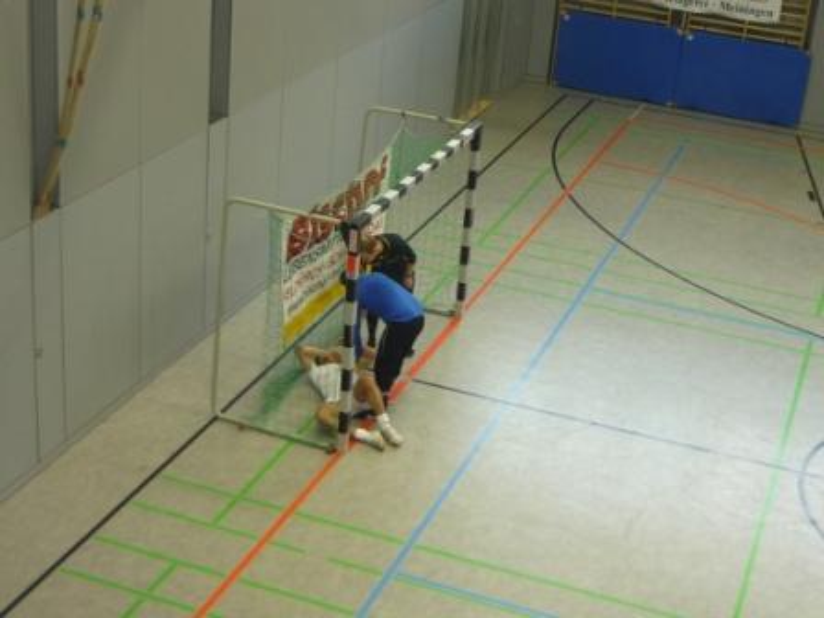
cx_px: 412
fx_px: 1381
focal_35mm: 58
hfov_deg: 33.2
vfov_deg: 25.2
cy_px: 309
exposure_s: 1/30
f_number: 2.9
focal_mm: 6
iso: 160
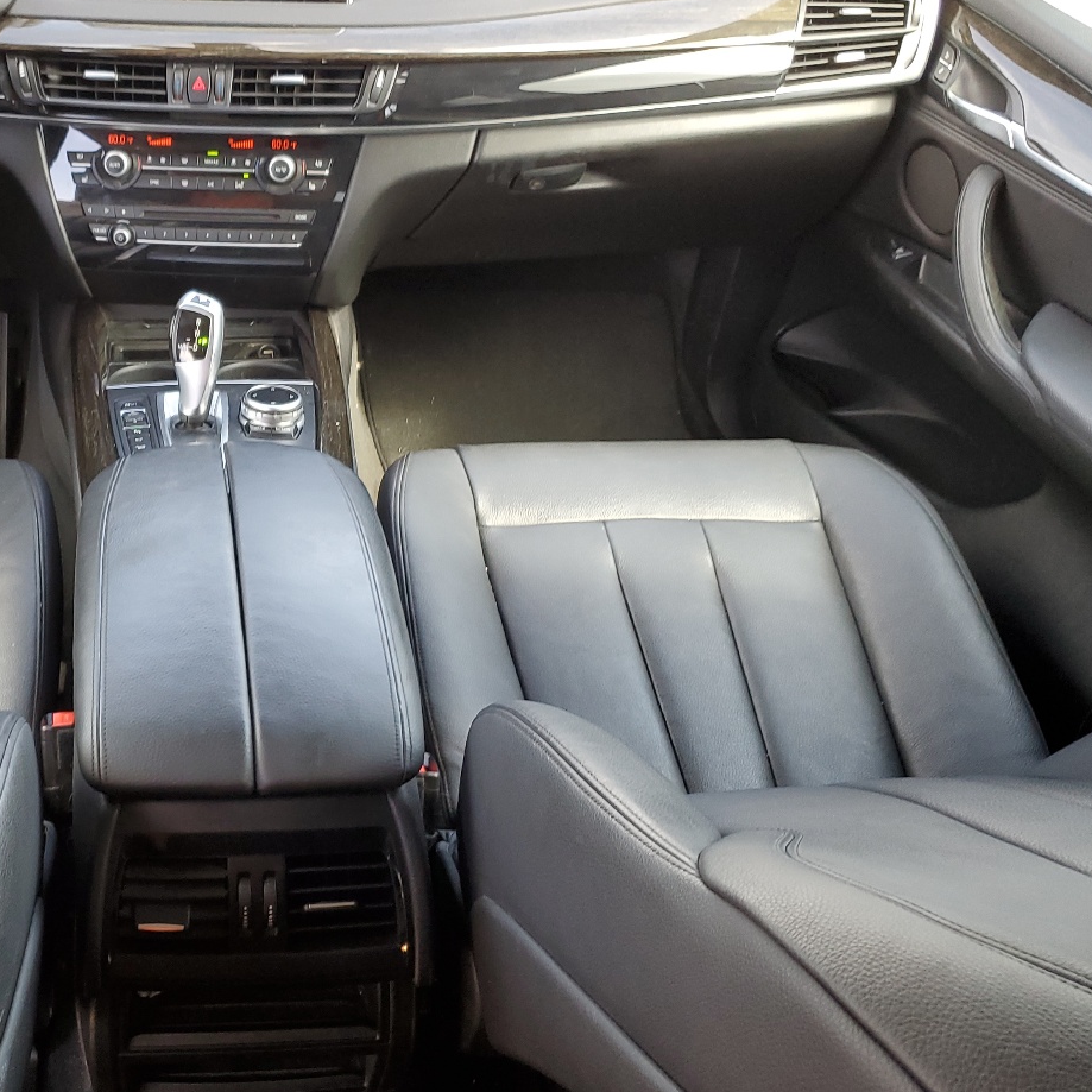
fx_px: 1428
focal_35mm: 40
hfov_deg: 39.9
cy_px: 542
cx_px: 197
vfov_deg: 41.9
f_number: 1.5
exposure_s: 1/120
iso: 68
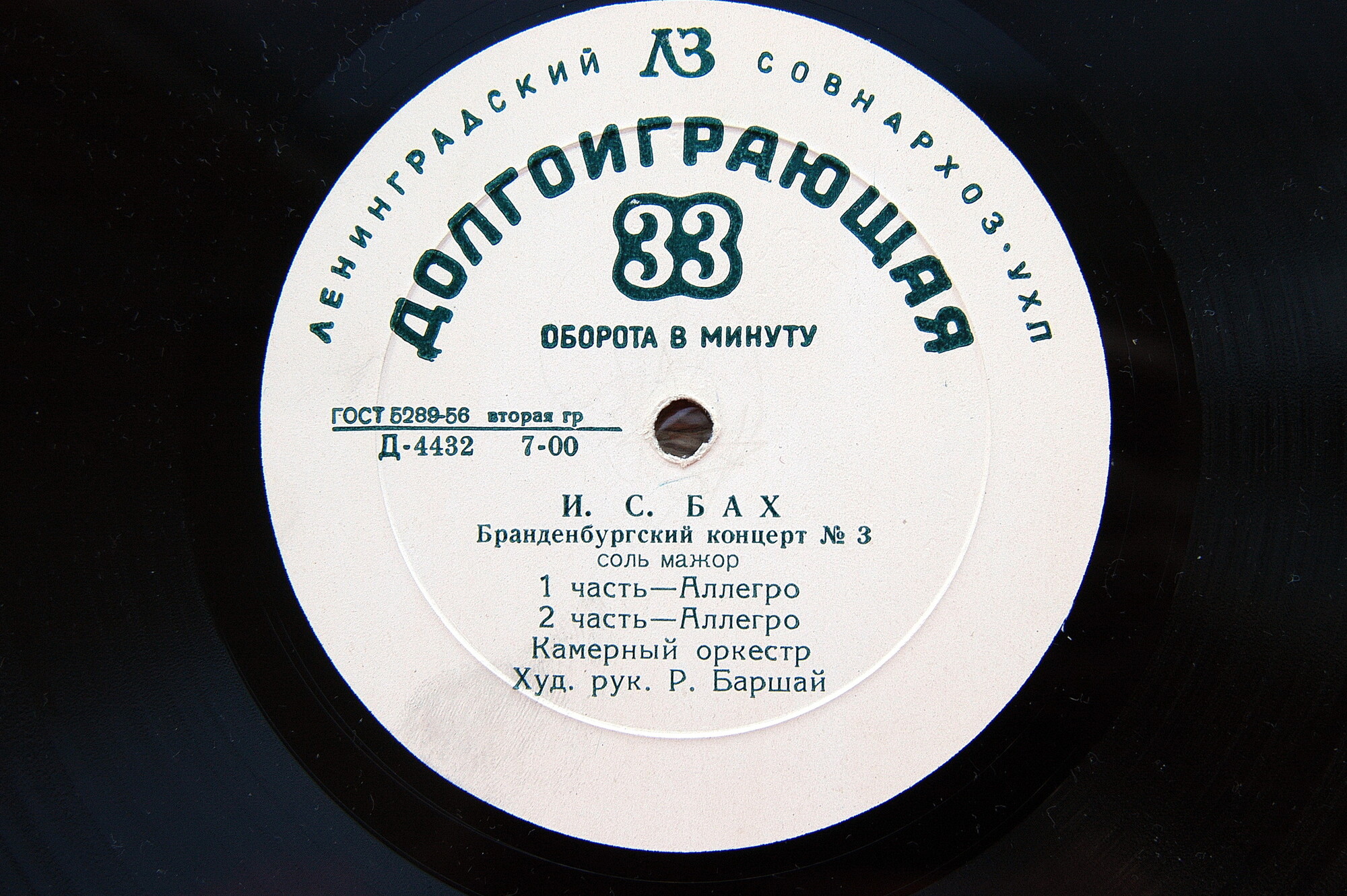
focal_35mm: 52
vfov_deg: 25.7
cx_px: 674
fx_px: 1963
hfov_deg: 37.9
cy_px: 448
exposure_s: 1/125
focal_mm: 35
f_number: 5.6
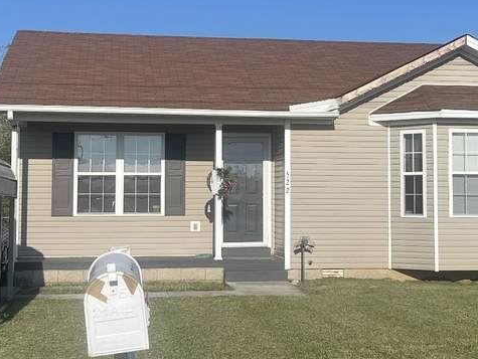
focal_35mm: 70
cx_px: 277
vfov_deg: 21.0
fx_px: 967
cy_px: 134
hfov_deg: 27.7
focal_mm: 5.1
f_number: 1.6
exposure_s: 1/5128
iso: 32
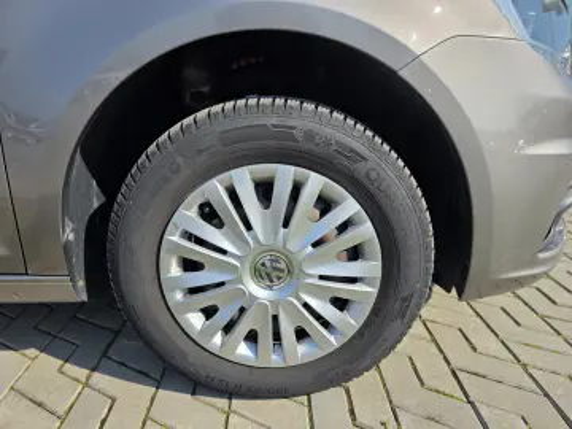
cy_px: 214
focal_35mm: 23
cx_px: 286
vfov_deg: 58.9
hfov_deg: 73.9
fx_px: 380
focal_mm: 6.3
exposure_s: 1/6574
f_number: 1.7
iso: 80
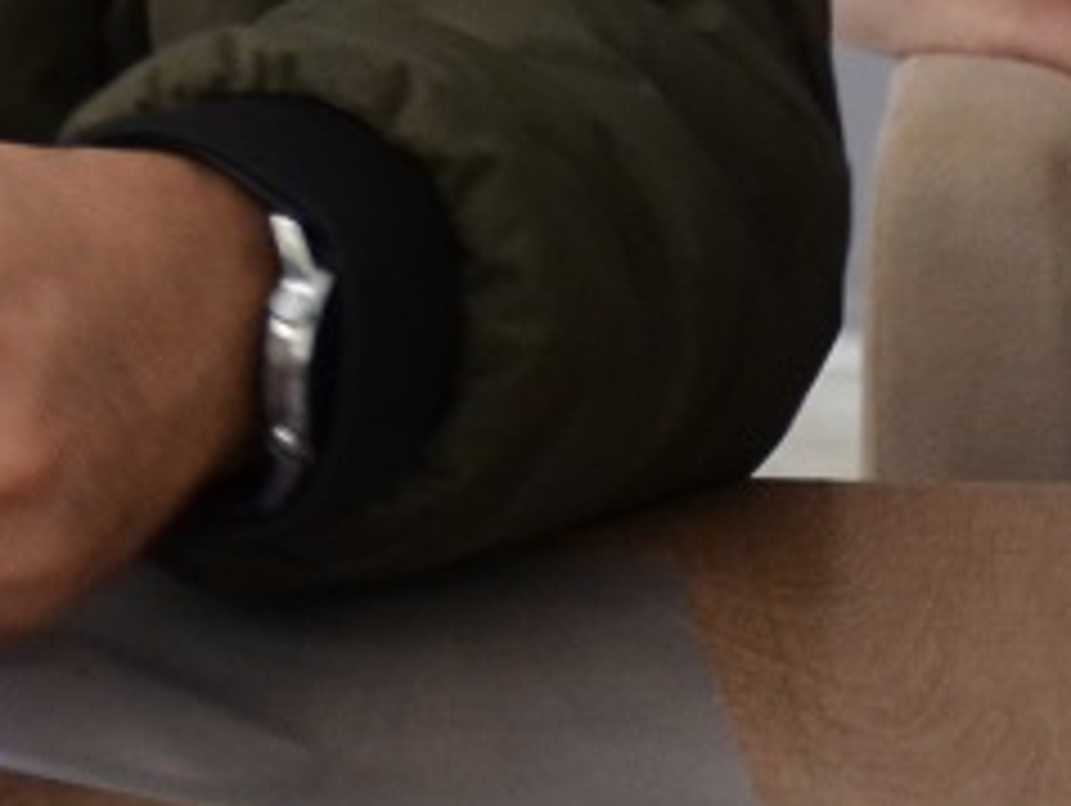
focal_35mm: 471
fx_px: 14587
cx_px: -999
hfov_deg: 4.2
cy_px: -182
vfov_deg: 3.2
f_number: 4.8
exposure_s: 1/60
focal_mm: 52
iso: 800
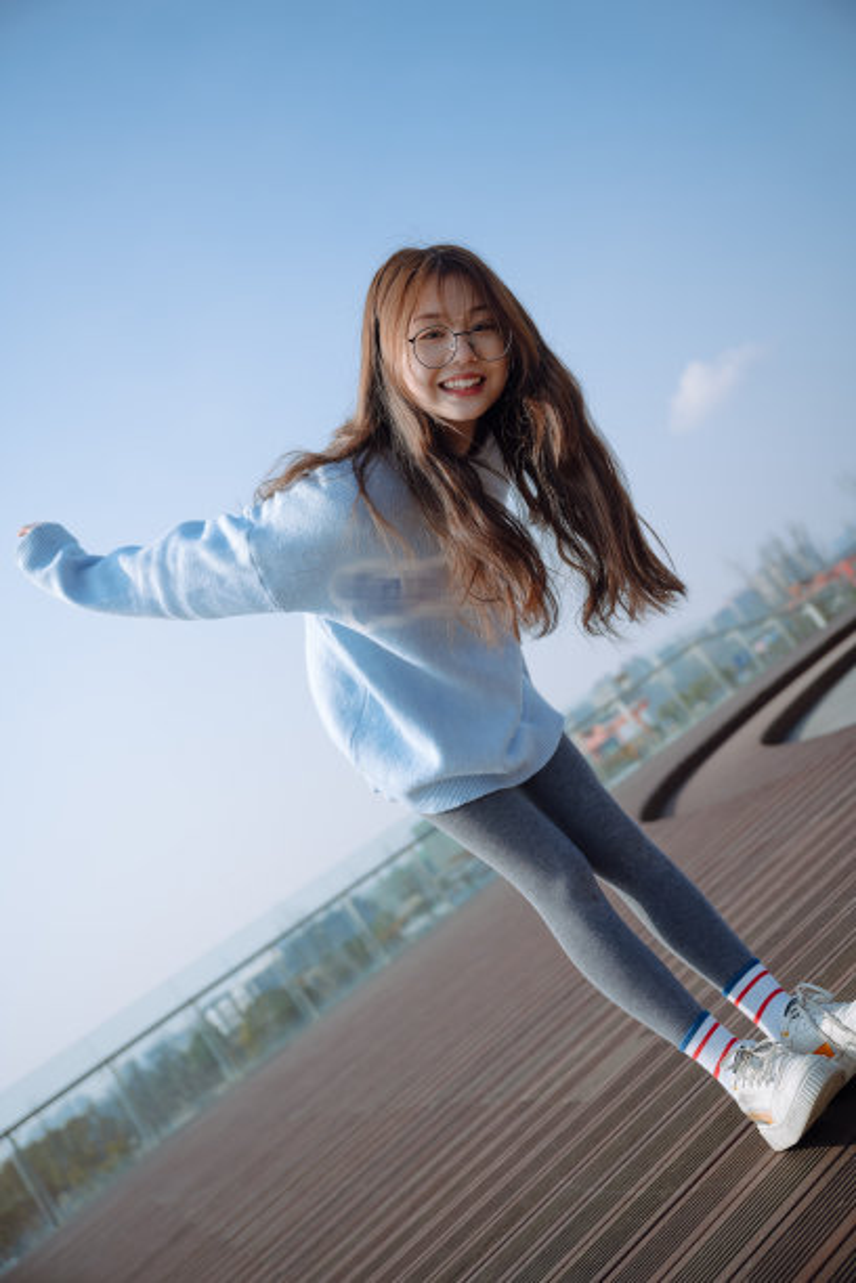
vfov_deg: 55.1
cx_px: 428
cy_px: 642
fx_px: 1230
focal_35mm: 34
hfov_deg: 38.4
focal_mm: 34.5
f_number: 3.2
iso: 64
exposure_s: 1/1000
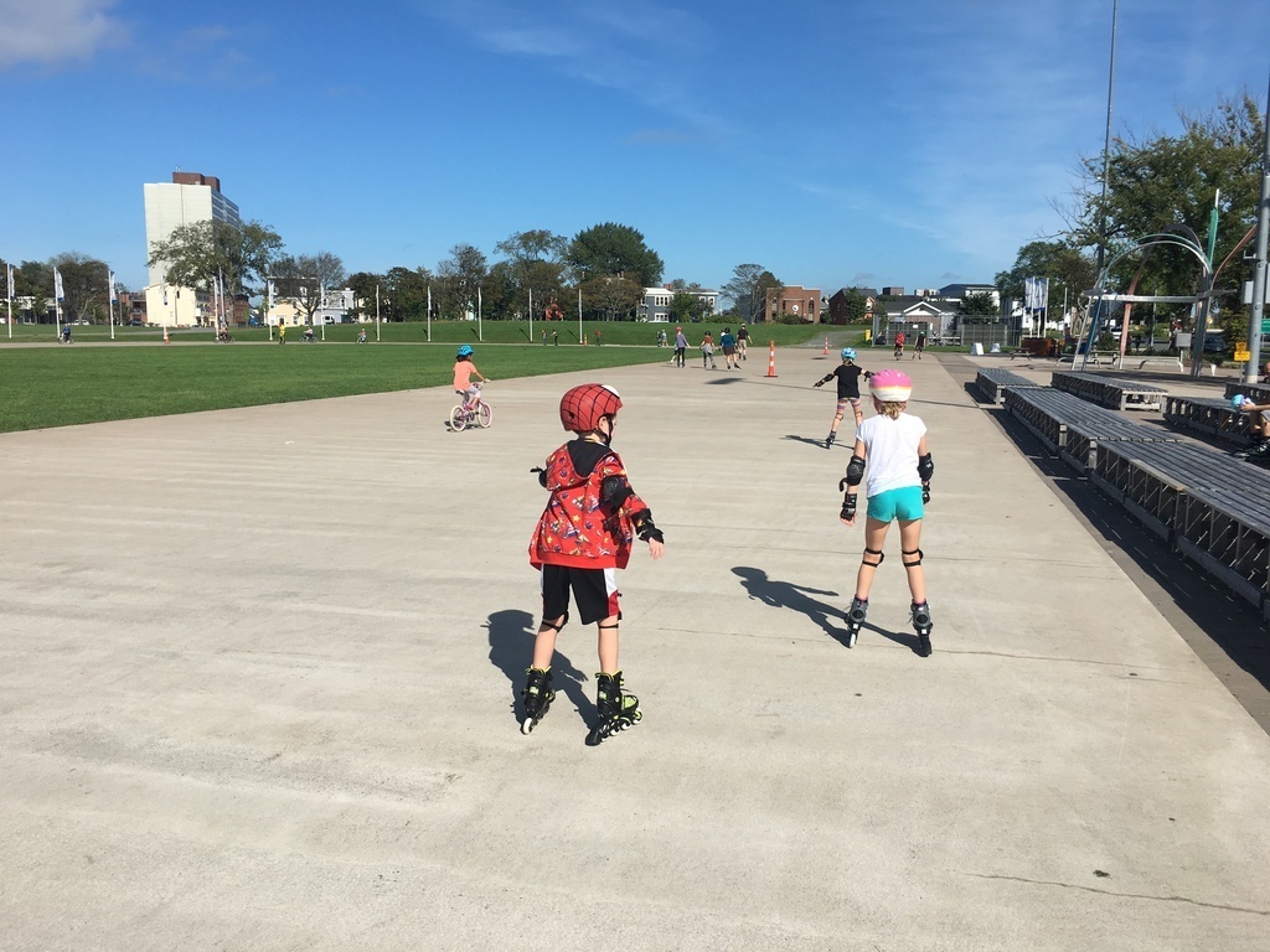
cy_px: 476
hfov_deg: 61.7
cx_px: 635
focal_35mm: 29
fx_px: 1064
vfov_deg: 48.2
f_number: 2.2
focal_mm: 4.15
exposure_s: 1/2404
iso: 25
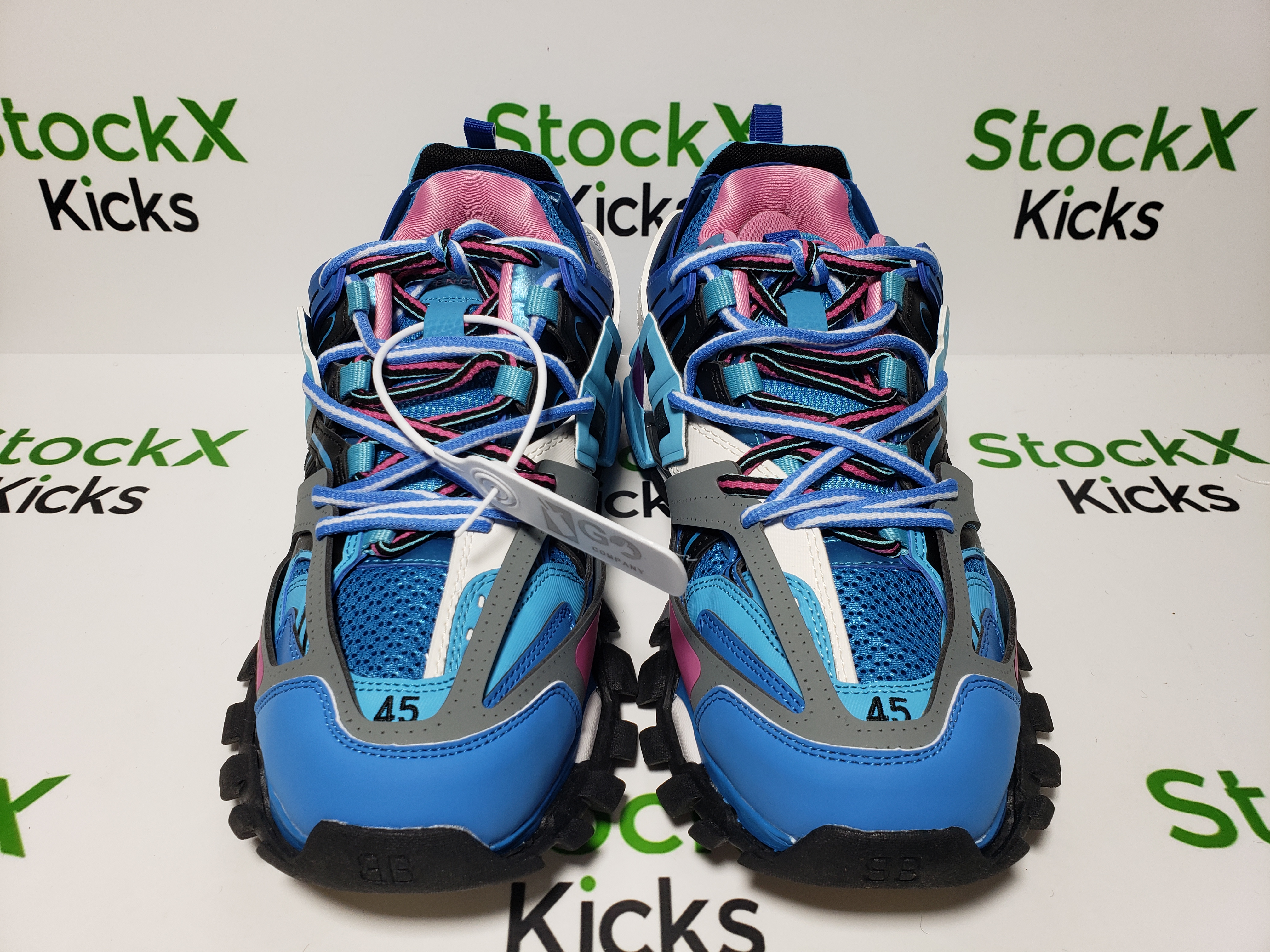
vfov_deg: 53.1
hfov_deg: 67.3
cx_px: 635
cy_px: 476
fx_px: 954
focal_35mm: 26
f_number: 2.4
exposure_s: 1/206
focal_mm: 4.3
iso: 50
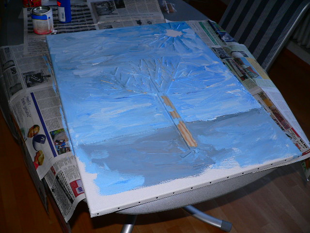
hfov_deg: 51.4
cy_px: 116
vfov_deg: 39.7
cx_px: 155
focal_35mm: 36
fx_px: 322
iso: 100
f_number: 2.8
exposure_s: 1/30
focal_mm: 6
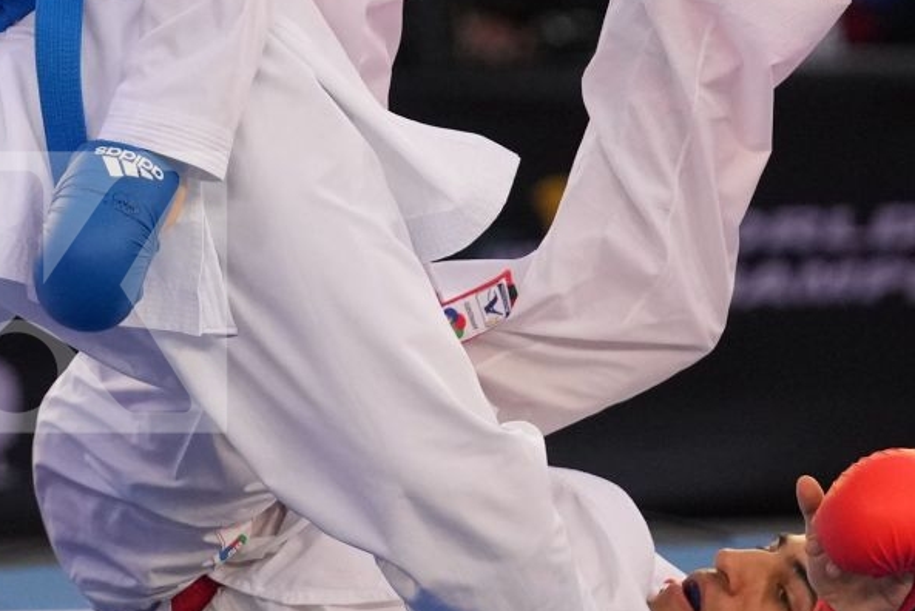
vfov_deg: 1.5
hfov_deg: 2.3
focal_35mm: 910
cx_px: 83
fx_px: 23139
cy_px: -256
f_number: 2.8
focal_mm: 200
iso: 2000
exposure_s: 1/1000
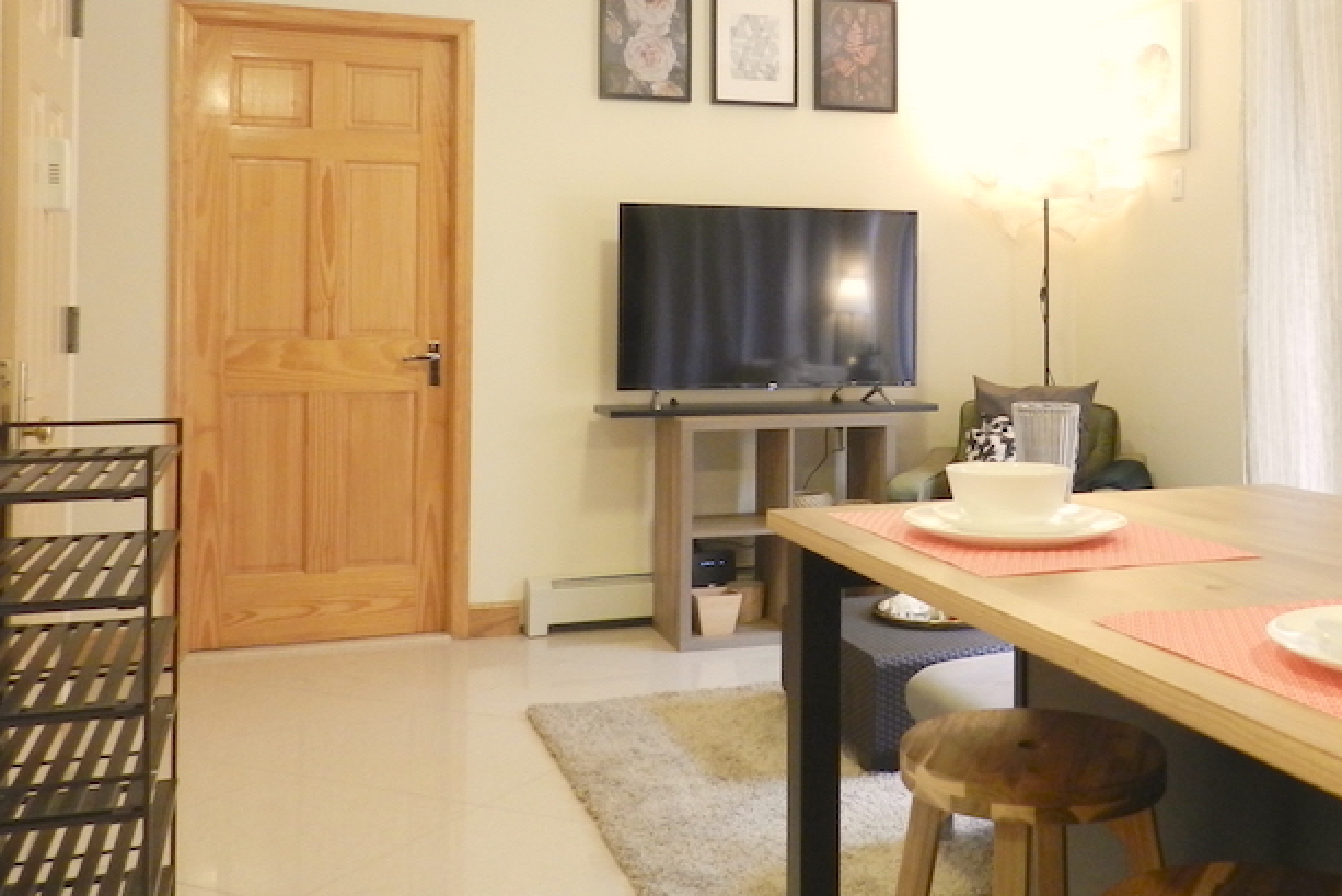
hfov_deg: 49.0
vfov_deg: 33.8
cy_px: 272
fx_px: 1454
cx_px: 858
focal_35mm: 39
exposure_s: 1/20
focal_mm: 4
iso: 400
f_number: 3.4
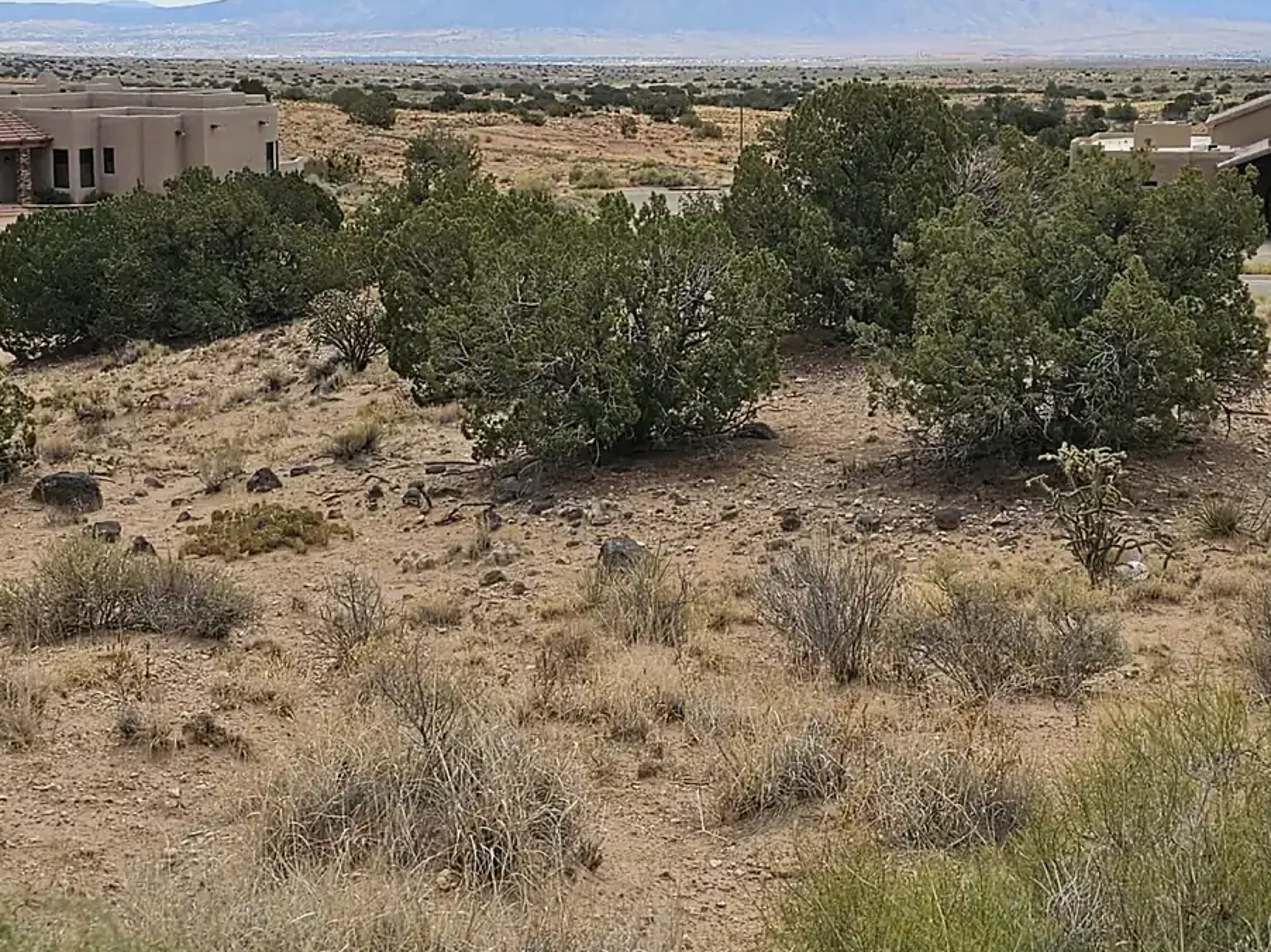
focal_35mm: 51
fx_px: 1872
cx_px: 631
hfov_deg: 37.5
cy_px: 227
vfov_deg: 28.1
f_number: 1.7
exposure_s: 1/754
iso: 10
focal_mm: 6.3
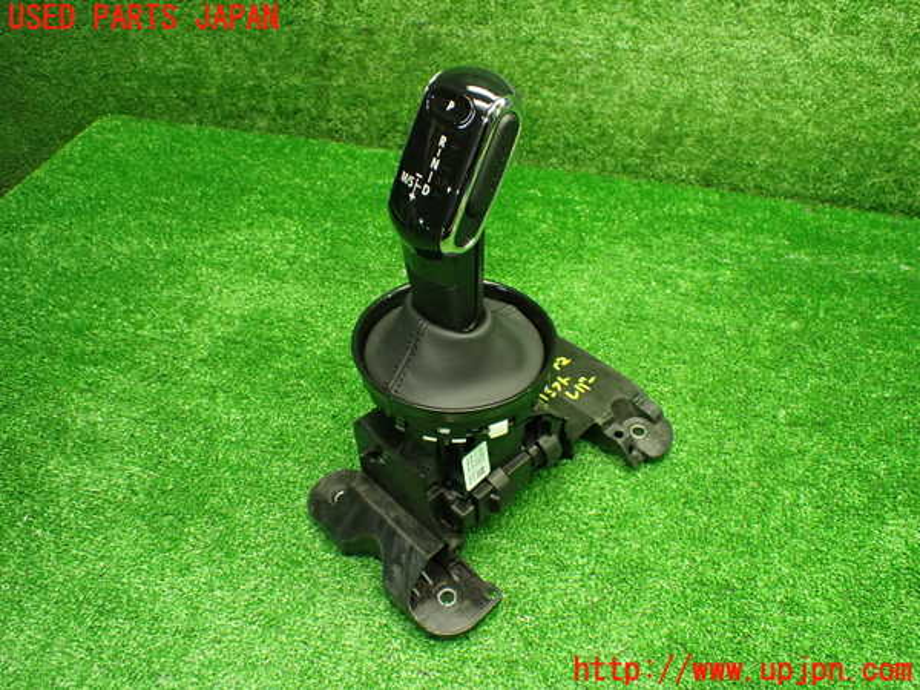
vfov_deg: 46.8
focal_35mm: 30
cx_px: 460
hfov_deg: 60.0
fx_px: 797
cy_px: 345
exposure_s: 1/100
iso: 800
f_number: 2.3
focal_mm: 5.4
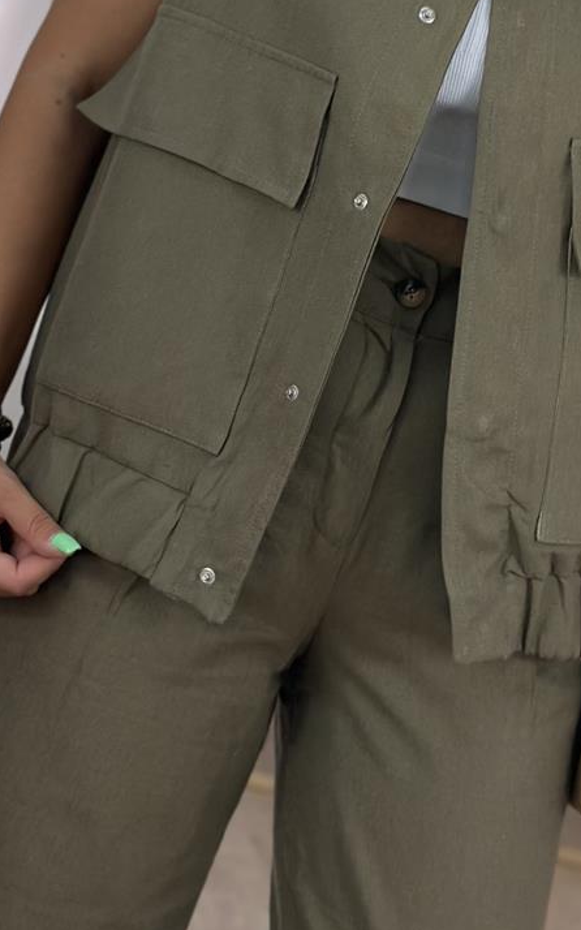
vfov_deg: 18.2
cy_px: 238
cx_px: 277
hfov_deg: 11.5
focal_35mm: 114
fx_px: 2889
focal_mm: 6.86
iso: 80
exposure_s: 1/272
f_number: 1.78
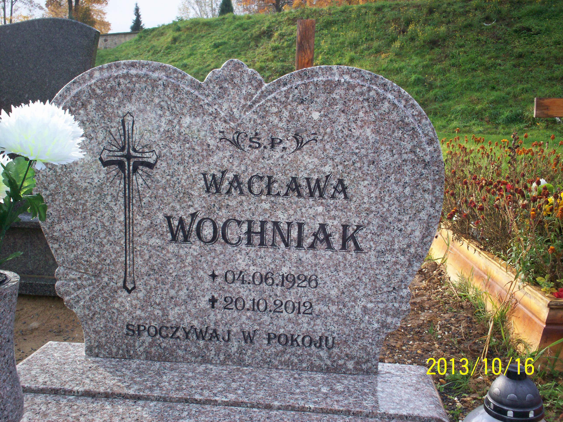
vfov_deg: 39.7
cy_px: 211
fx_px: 586
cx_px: 282
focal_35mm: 36
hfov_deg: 51.4
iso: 100
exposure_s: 1/120
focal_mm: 6
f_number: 4.5
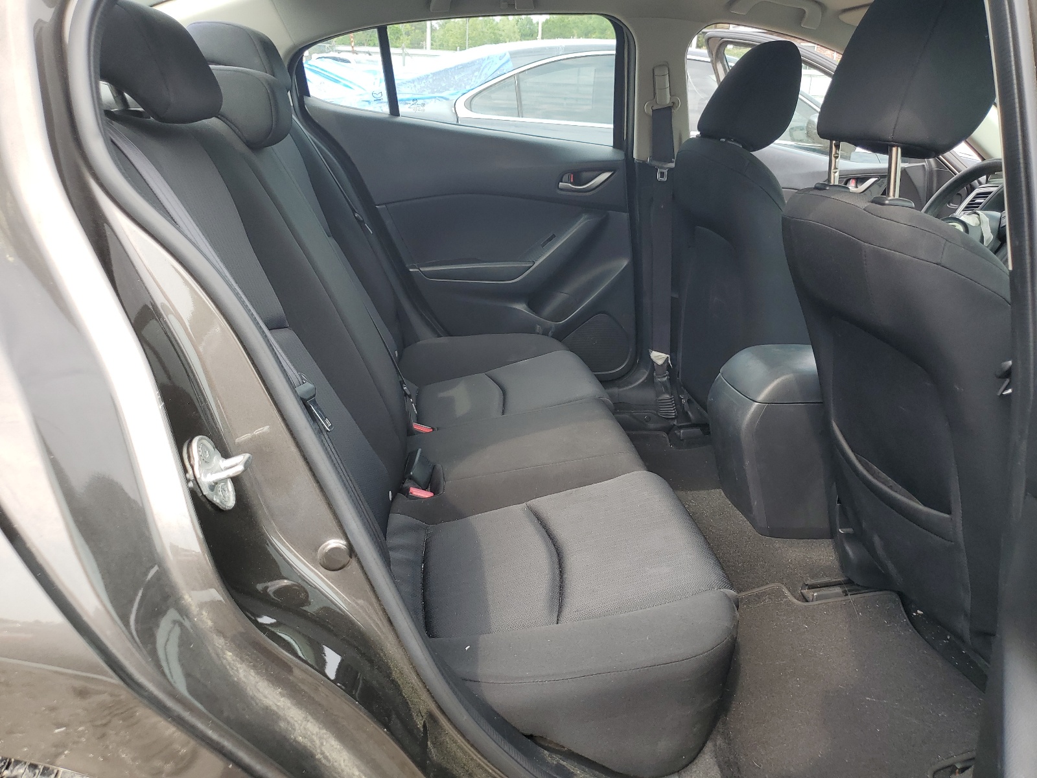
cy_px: 389
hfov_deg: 67.3
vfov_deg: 53.1
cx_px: 518
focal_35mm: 26
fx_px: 779
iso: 50
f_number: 1.5
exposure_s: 1/345
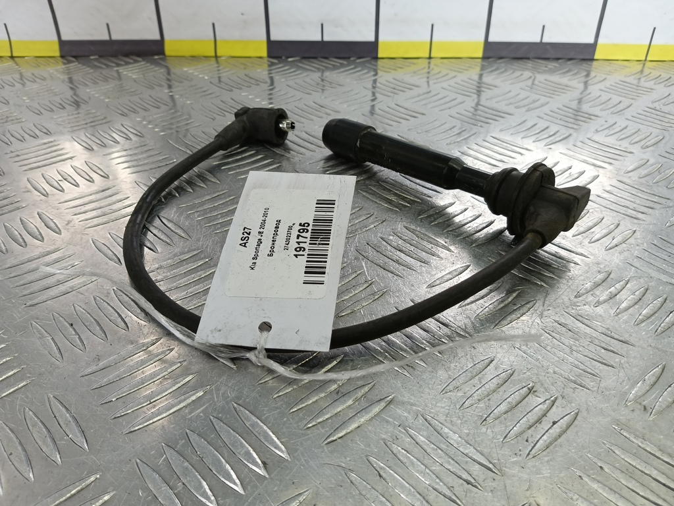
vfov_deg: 58.9
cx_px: 337
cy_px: 253
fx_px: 448
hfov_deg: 73.9
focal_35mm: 23
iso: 116
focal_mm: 4.11
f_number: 1.6
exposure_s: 1/100
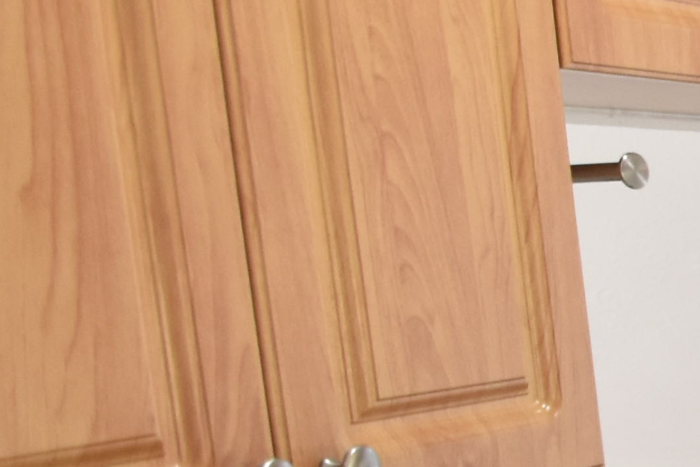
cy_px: 418
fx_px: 1633
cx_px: 1738
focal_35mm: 84
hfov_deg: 14.3
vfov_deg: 16.1
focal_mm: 10
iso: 800
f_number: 3.5
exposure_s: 1/45
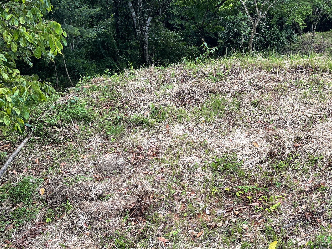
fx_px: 489
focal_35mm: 51
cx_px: 314
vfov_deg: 28.2
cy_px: 64
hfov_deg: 34.8
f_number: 1.6
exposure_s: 1/191
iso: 32
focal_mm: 5.1
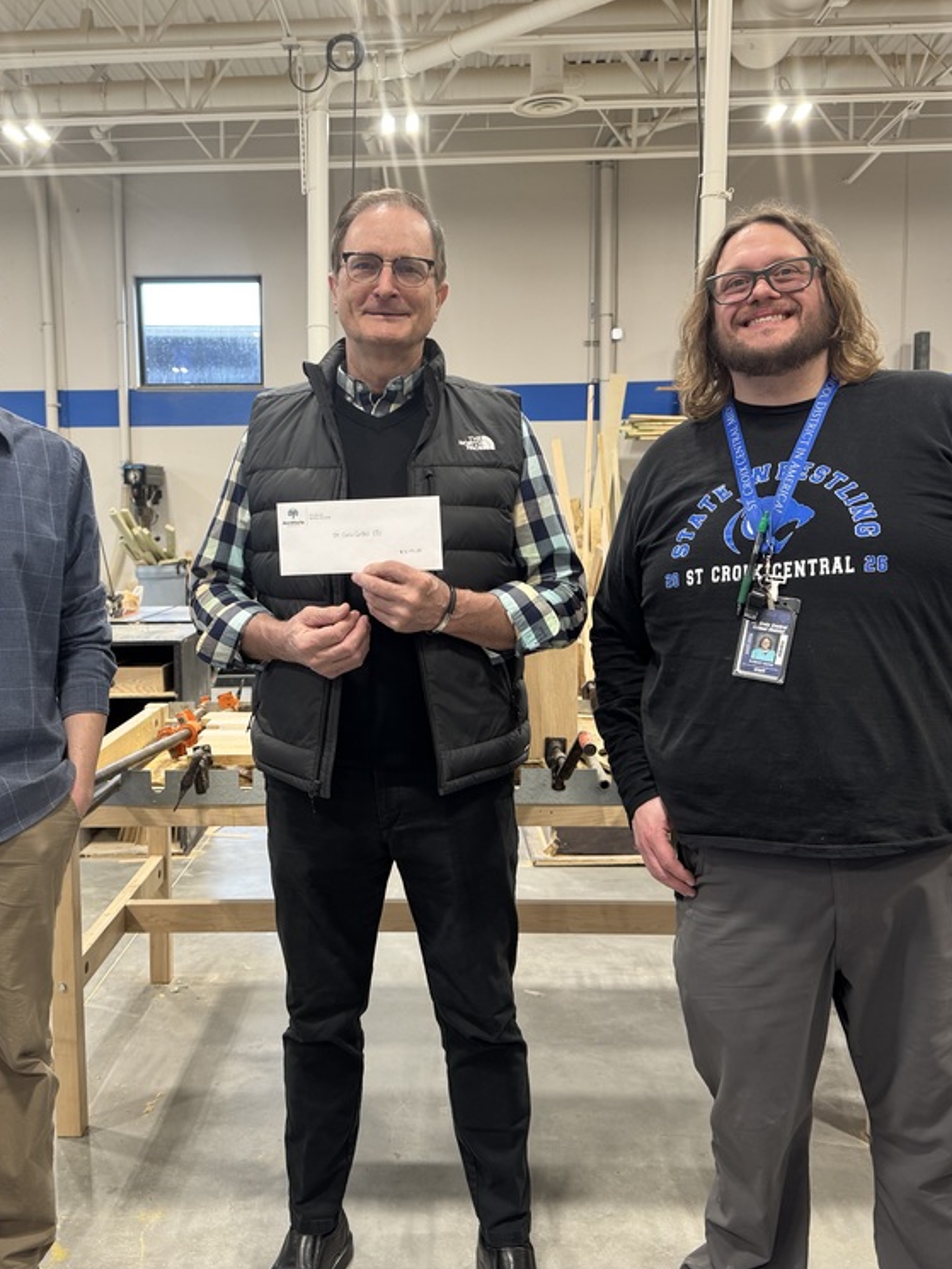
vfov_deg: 55.3
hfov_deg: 42.8
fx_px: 1210
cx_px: 385
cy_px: 622
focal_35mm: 33
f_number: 1.78
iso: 160
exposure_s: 1/72
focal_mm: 6.76
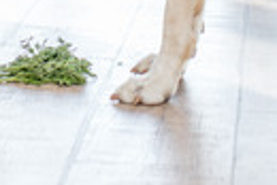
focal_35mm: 210
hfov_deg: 9.8
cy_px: -191
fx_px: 1618
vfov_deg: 6.4
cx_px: 47
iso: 200
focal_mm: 35
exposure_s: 1/160
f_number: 2.2
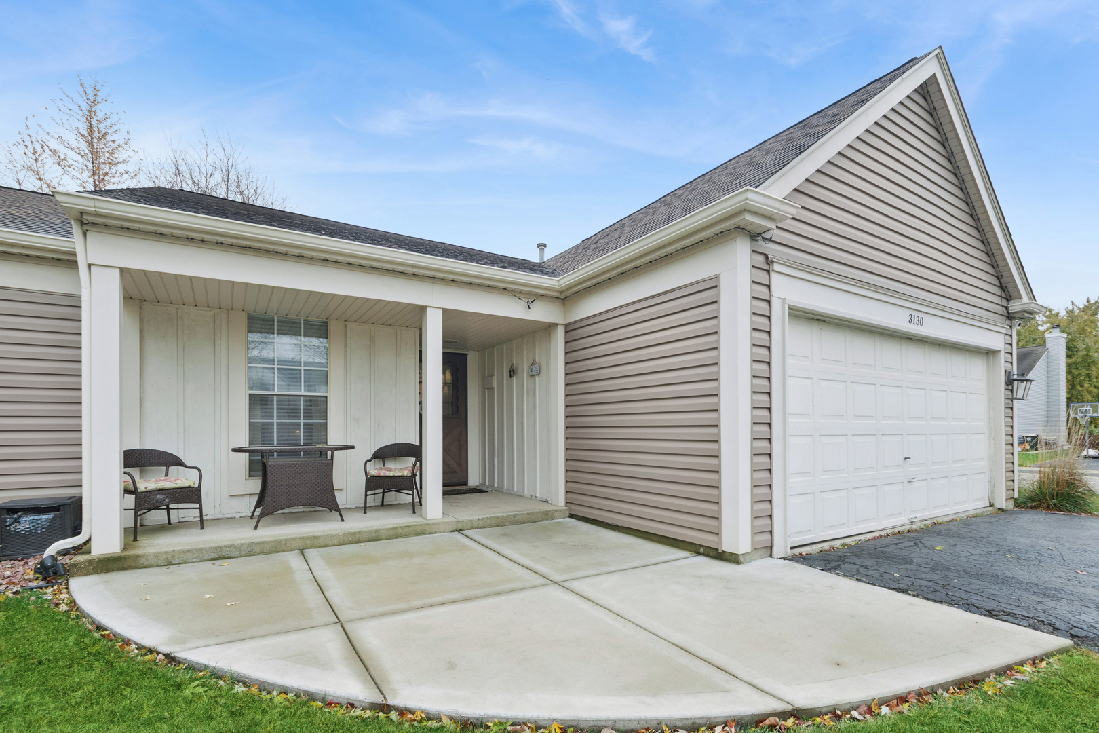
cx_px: 550
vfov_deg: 77.3
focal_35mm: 15
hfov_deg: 100.4
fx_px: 458
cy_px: 366
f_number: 8
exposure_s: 1/30
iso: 250
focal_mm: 10
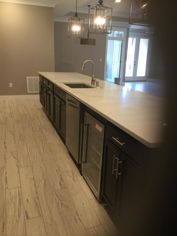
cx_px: 88
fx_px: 211
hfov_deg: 45.4
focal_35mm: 31
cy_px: 118
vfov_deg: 58.4
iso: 125
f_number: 2.4
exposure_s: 1/30
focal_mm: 3.3
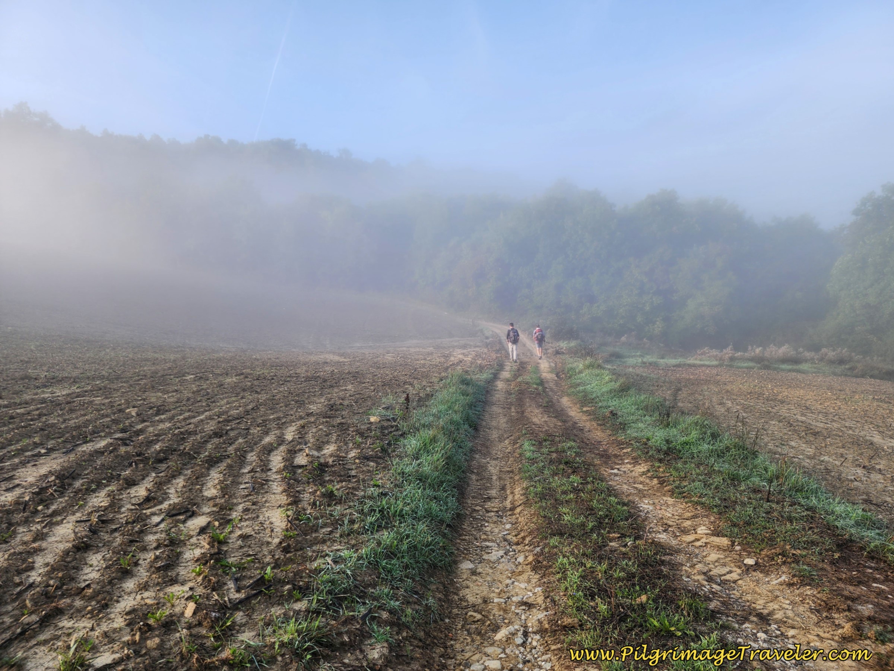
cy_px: 336
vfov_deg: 58.9
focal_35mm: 23
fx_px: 594
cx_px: 447
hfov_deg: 73.9
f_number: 1.8
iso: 12
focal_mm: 6.4
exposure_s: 1/289
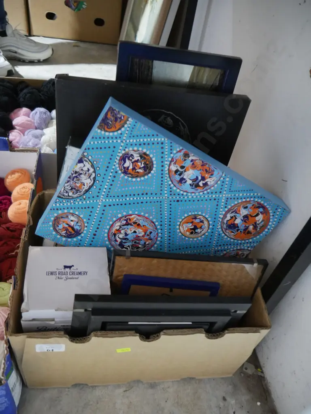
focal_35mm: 28
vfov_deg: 63.4
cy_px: 207
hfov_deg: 49.7
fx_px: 335
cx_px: 156
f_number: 3.5
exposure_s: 1/60
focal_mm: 14
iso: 3200
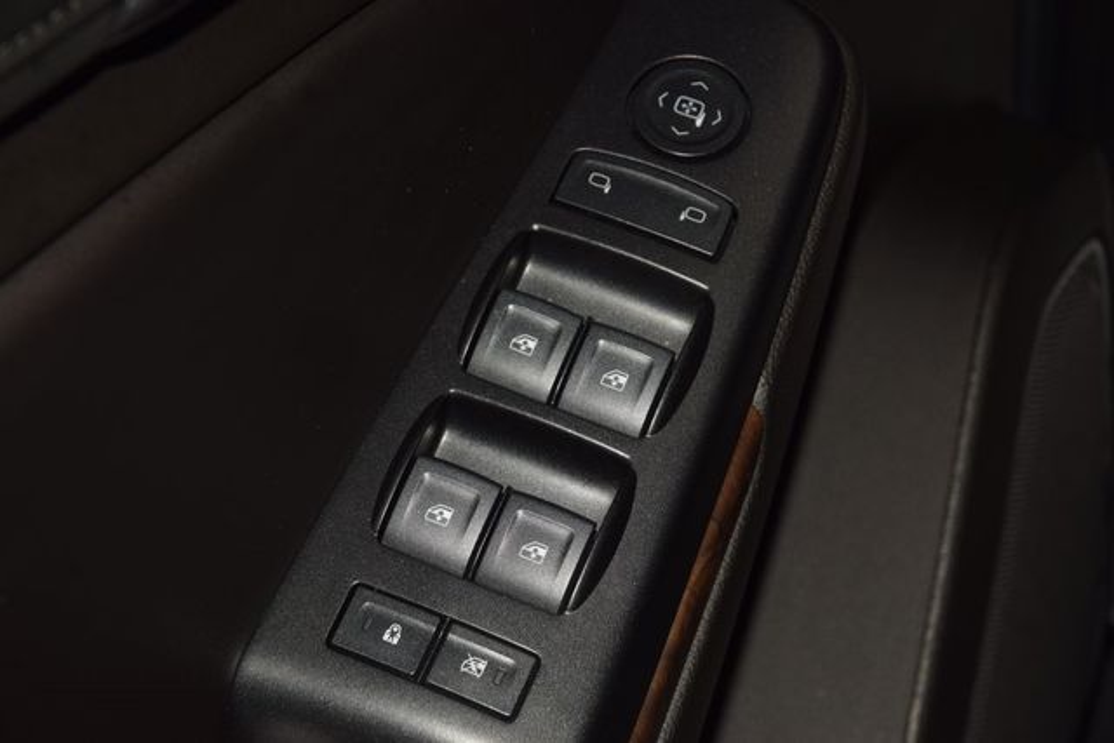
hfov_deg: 19.5
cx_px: 557
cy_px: 372
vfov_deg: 13.0
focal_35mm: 105
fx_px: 3250
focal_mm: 70
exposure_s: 1/125
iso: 100
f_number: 8
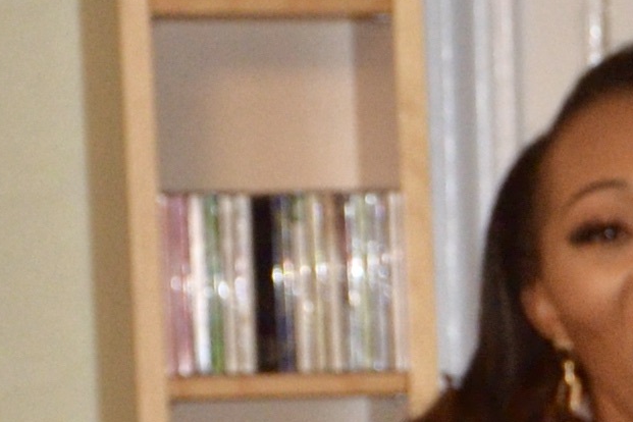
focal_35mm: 445
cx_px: 1558
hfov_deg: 4.5
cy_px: 940
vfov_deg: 3.1
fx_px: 7824
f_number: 4.5
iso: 800
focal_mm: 40
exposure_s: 1/30
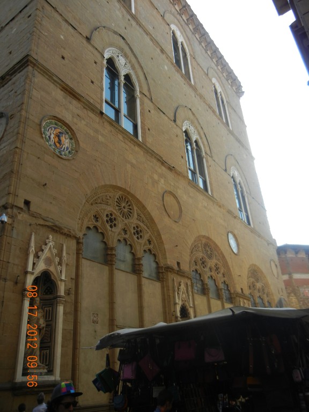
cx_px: 154
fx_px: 357
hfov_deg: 46.8
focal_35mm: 30
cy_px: 206
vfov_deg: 60.0
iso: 160
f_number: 3.5
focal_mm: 5.4
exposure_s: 1/418
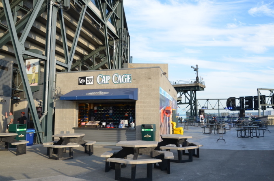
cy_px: 86
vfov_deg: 40.9
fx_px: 243
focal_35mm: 32
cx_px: 154
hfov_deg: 58.7
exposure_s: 1/250
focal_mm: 18
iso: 200
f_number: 8
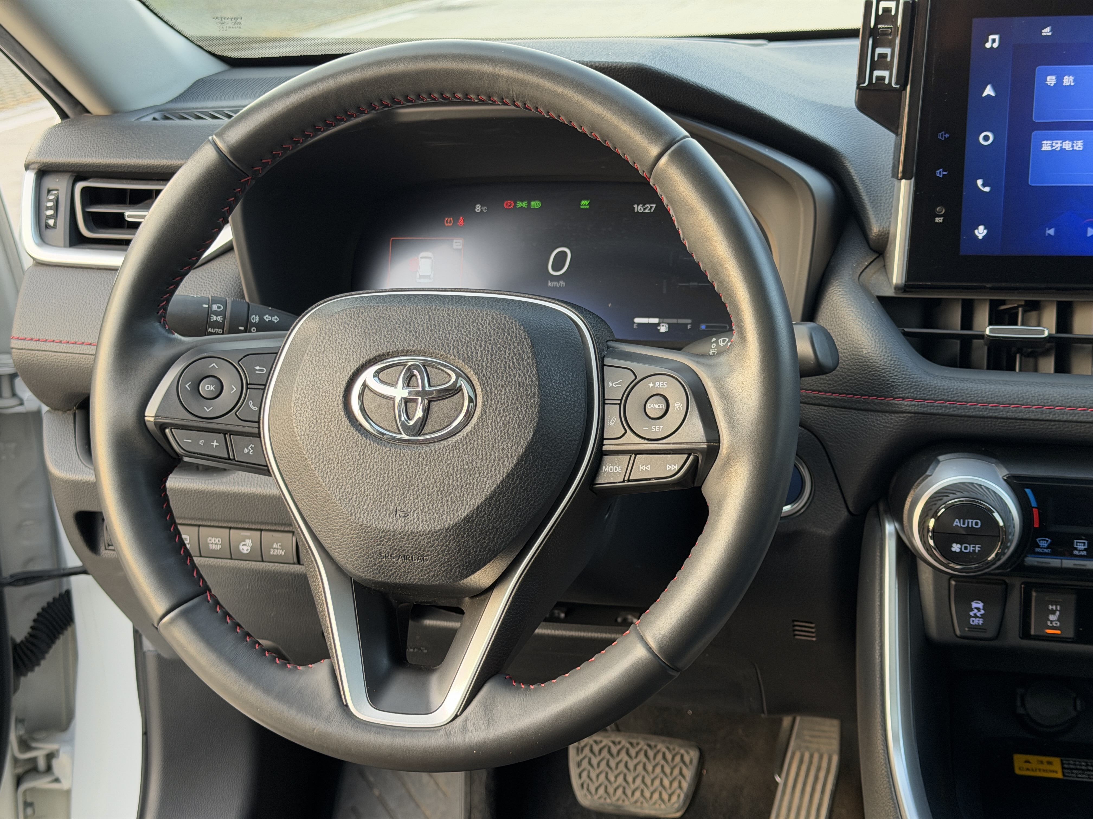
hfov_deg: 39.7
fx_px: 1516
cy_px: 410
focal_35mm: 48
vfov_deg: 30.3
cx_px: 546
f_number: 1.78
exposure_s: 1/80
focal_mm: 6.76
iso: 100
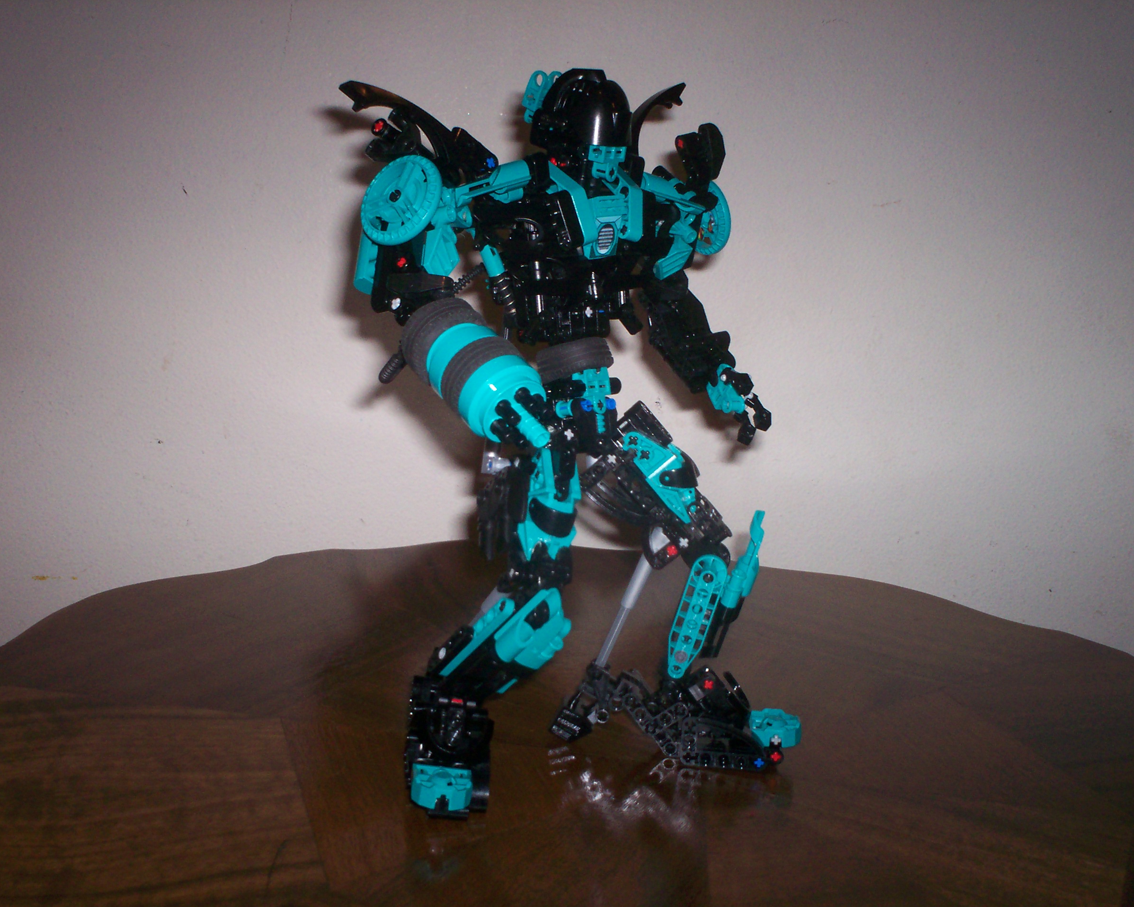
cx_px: 574
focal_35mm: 38
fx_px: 1275
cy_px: 456
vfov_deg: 39.2
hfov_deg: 47.9
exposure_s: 1/60
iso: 140
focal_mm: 6
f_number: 4.5
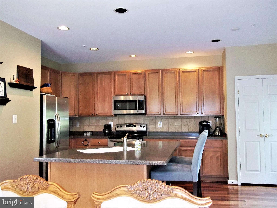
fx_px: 256
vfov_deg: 44.2
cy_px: 104
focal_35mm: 32
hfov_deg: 56.8
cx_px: 138
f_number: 2.9
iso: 320
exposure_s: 1/30
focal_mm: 5.7
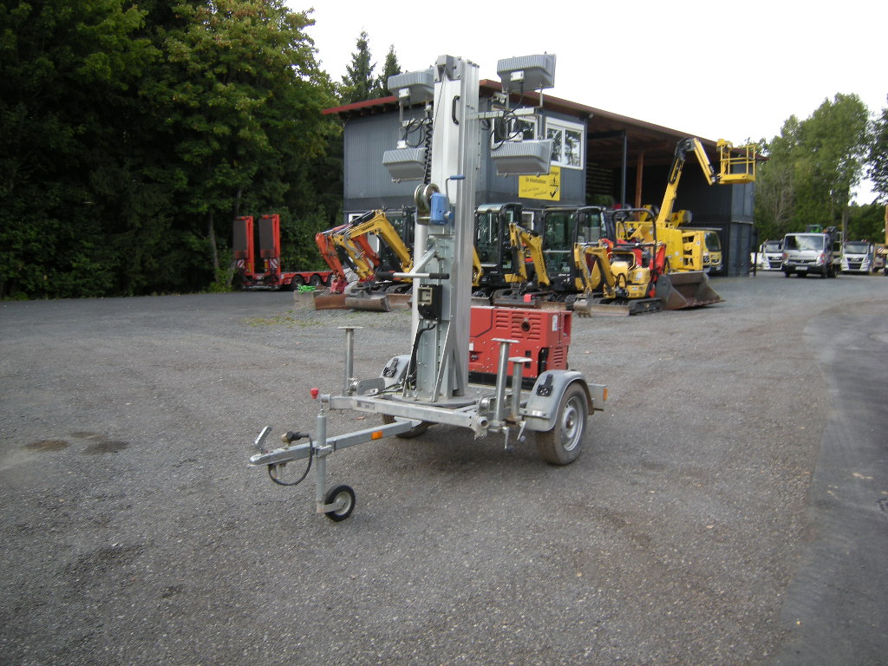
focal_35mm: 28
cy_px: 333
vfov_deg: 49.7
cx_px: 444
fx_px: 718
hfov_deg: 63.4
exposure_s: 1/157
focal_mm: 4.7
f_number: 2.8
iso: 64
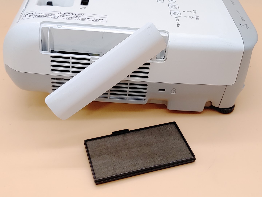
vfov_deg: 31.5
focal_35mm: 46
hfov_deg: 41.2
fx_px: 348
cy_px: 98
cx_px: 131
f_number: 1.8
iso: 50
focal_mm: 4.36
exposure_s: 1/60
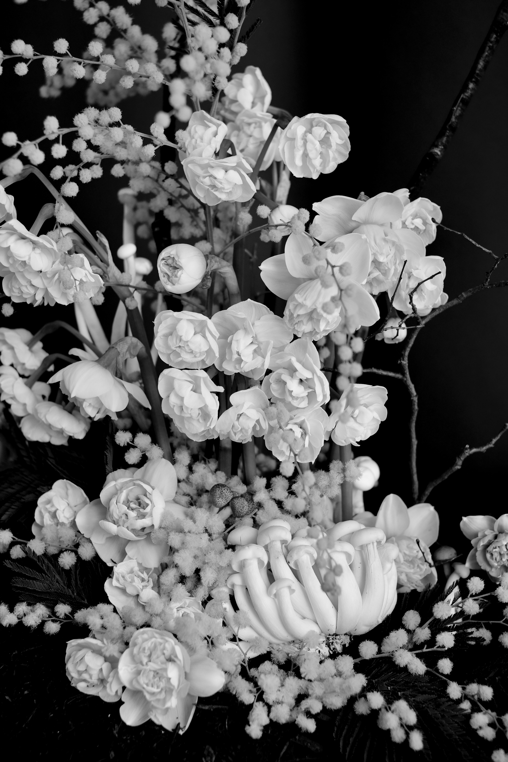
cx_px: 254
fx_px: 1122
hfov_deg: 25.5
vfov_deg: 37.5
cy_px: 381
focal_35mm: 53
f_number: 3.6
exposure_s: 1/125
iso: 400
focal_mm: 35
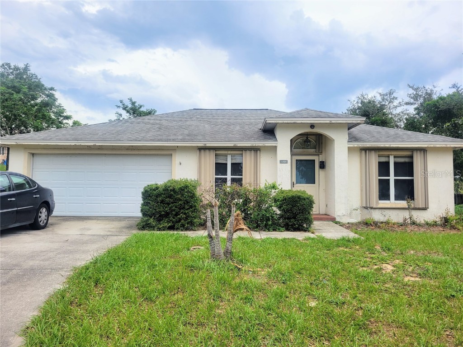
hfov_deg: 67.3
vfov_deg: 53.1
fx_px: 348
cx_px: 232
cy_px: 174
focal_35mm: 26
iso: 40
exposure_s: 1/1746
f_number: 1.8
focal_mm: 5.4
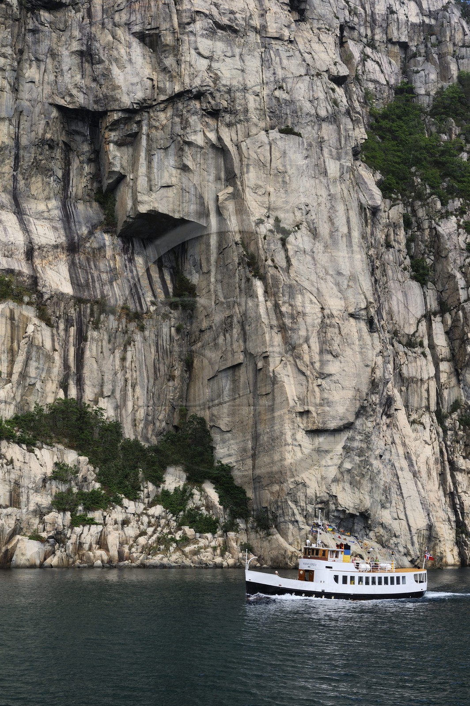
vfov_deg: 35.7
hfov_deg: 24.2
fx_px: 1098
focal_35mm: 56
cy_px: 353
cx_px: 235
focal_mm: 56
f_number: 14
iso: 400
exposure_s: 1/200
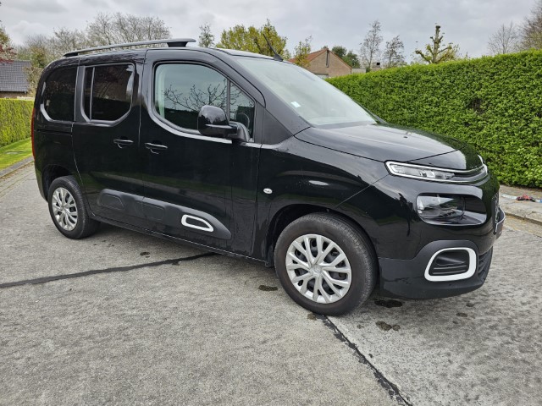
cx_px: 271
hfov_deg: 73.9
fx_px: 360
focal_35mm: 23
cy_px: 203
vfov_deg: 58.9
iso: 16
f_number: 1.7
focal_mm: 6.3
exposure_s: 1/180
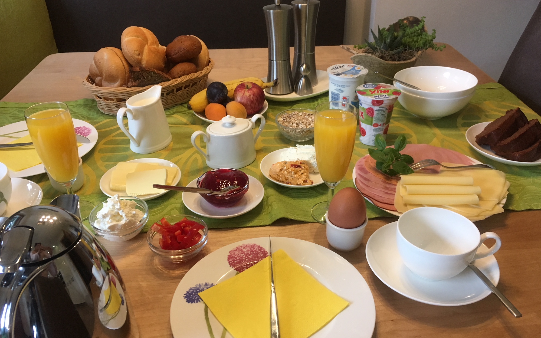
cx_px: 270
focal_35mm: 31
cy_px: 197
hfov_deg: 61.2
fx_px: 457
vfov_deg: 40.5
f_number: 2.2
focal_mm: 4.15
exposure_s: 1/33
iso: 125
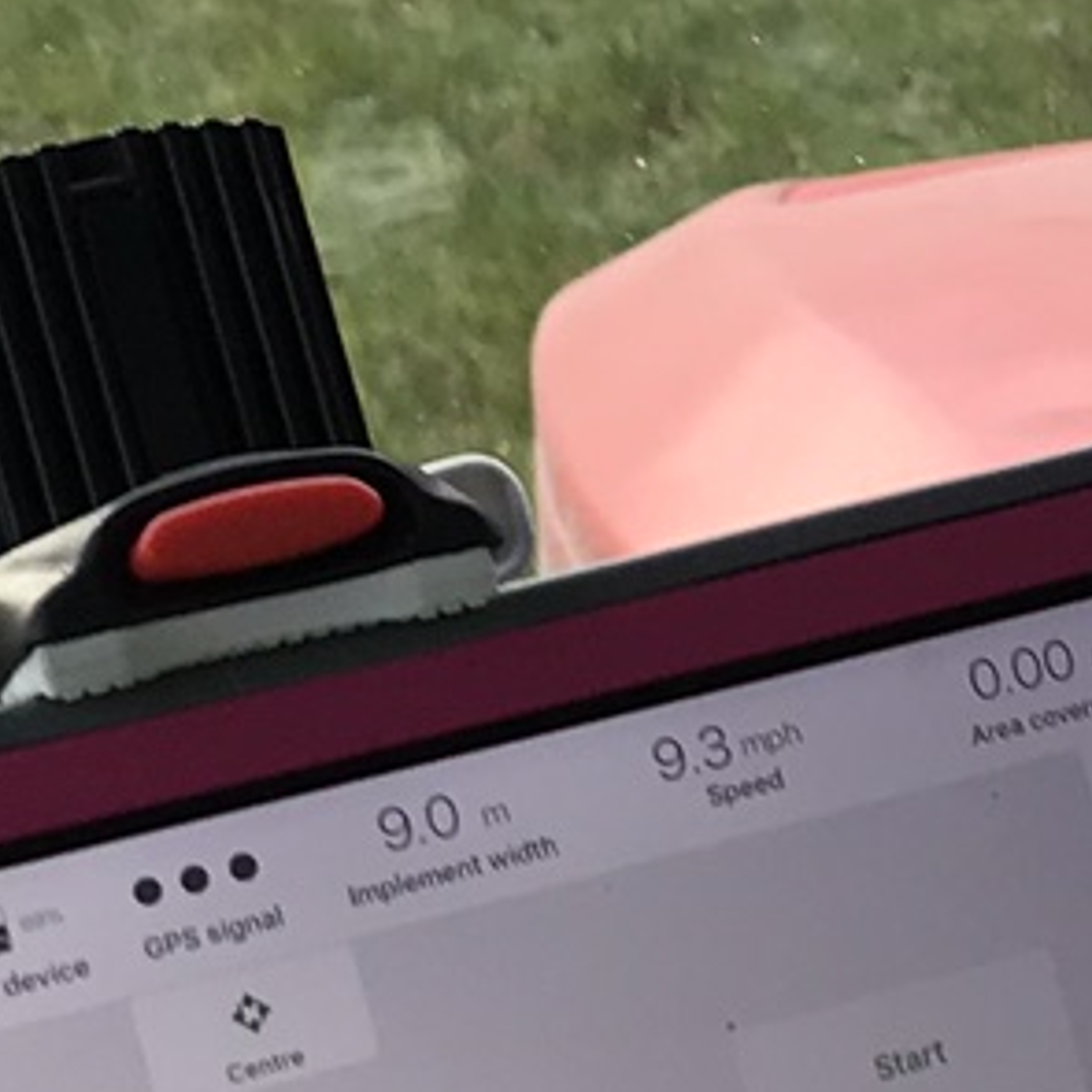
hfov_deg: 9.9
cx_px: 1458
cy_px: 522
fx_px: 6139
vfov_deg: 10.2
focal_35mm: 172
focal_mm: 3.99
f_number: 1.8
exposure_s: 1/156
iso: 20
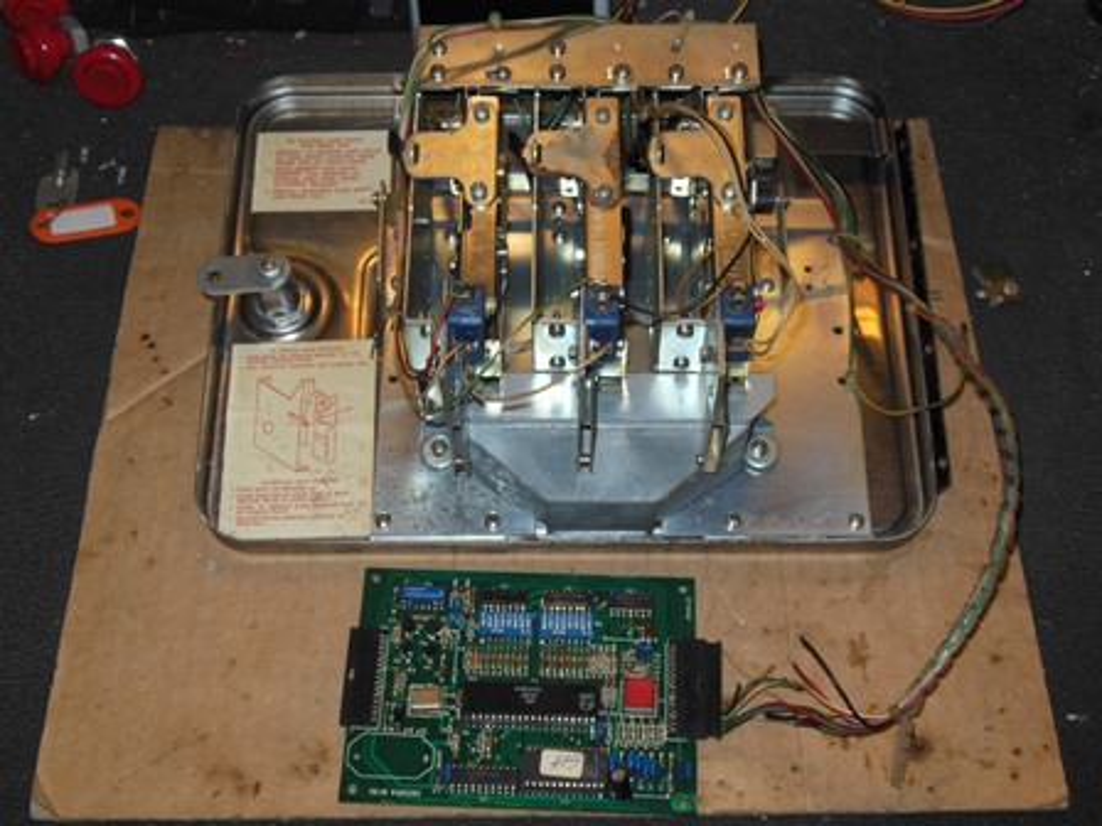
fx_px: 1369
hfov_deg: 43.9
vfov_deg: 33.6
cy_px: 413
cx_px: 551
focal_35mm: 43
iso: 125
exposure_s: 1/30
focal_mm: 7.7
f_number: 3.8
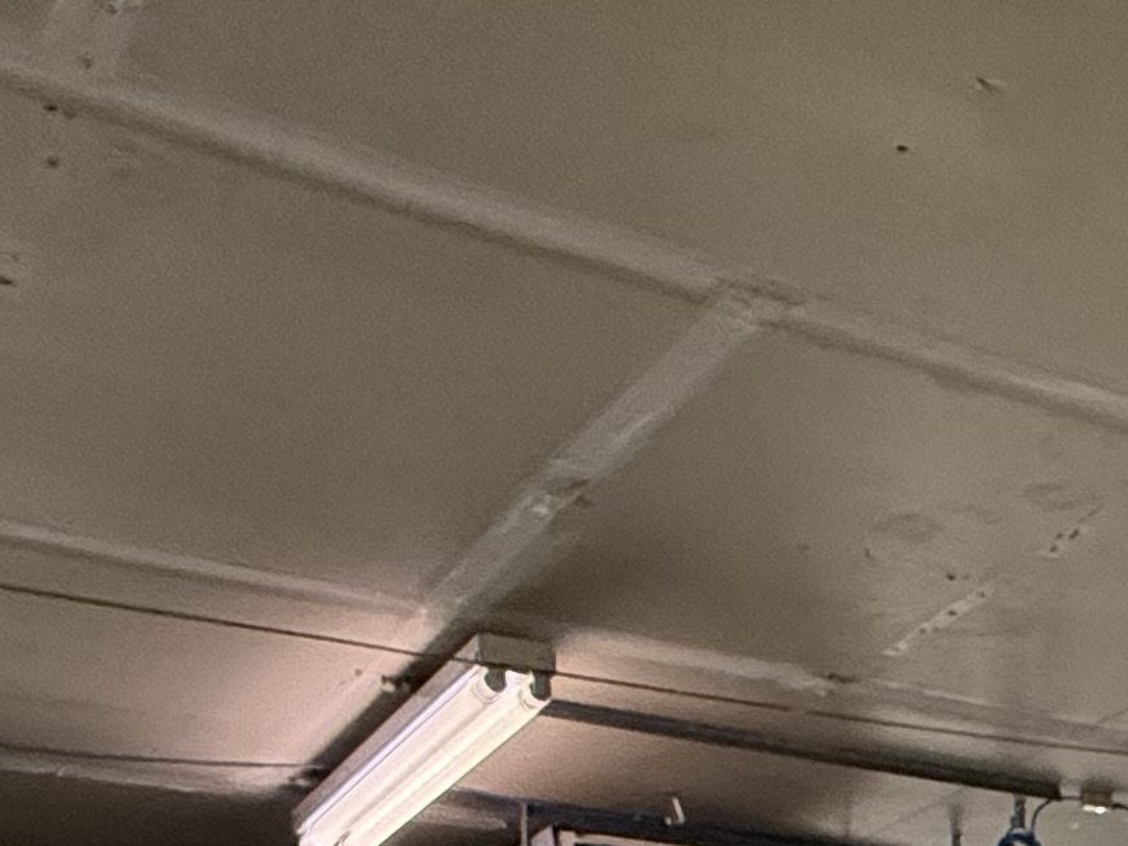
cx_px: 1756
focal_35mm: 65
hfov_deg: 23.1
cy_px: 1519
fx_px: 2118
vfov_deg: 18.0
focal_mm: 2.22
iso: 320
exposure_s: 1/120
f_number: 2.2
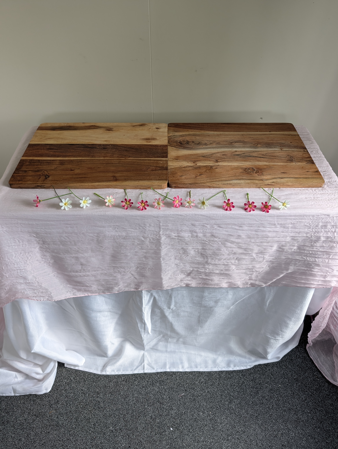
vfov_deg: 71.5
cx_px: 169
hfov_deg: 56.9
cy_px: 224
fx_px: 312
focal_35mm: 24
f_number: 1.68
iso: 30
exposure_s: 1/30
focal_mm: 6.9
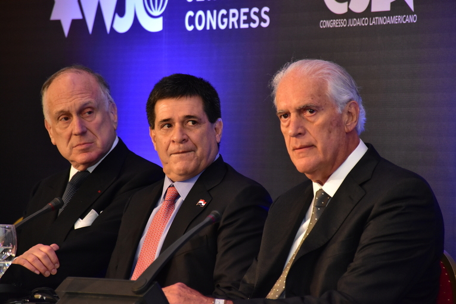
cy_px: 152
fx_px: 2660
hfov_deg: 9.8
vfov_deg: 6.5
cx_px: 228
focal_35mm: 210
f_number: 5.6
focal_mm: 140
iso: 2500
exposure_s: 1/80
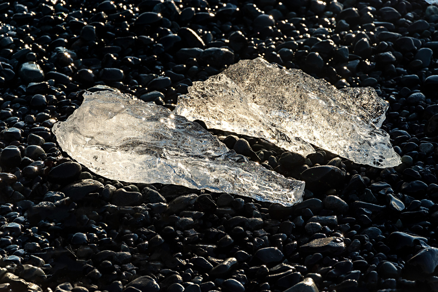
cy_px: 146
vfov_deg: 8.7
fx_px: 1916
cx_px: 219
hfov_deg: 13.0
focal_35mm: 158
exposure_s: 1/320
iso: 100
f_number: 7.1
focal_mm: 105
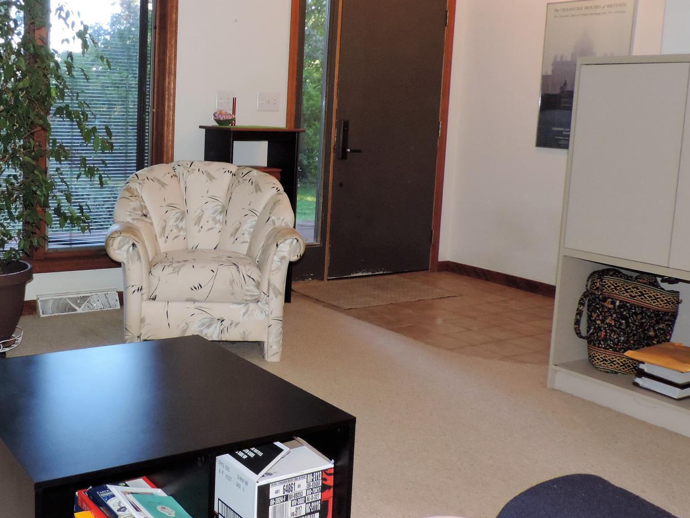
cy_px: 208
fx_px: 797
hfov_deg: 45.8
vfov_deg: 35.8
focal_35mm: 40
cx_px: 211
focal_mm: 4.3
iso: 280
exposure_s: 1/30
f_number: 3
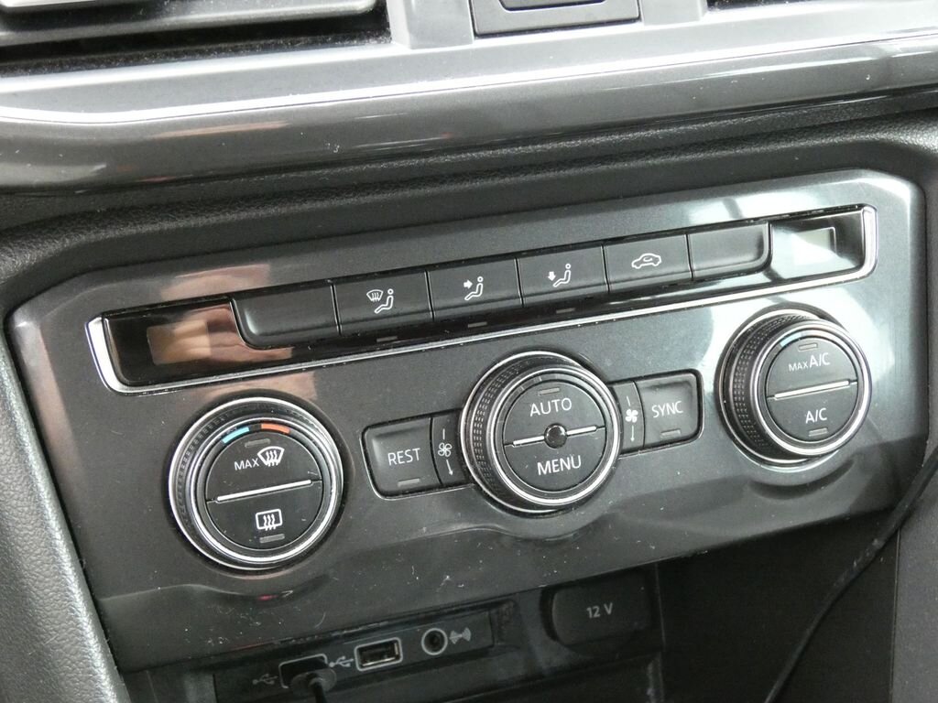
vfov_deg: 30.3
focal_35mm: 48
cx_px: 469
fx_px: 1301
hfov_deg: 39.7
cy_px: 352
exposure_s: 1/13
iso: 1600
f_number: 5.6
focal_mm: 8.6
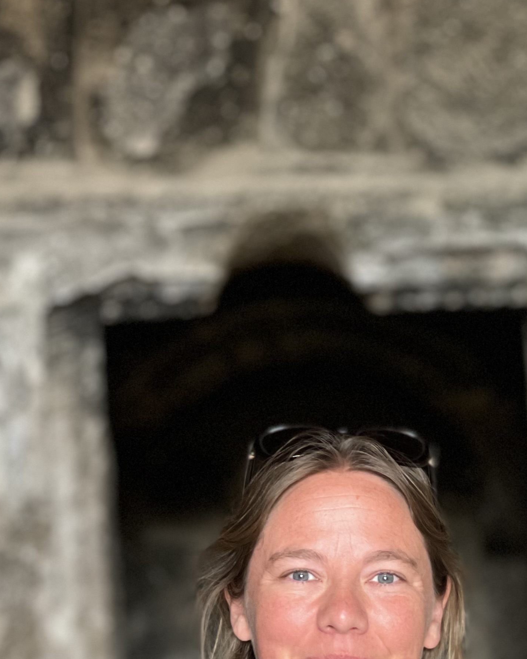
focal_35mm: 142
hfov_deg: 10.9
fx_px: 2769
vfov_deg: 13.4
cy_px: 639
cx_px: 356
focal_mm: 7.5
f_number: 2.2
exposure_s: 1/40
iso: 160
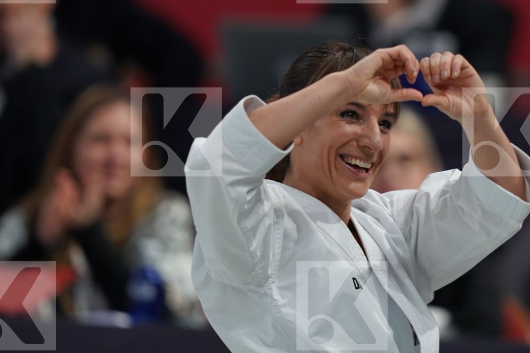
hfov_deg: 3.1
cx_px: 342
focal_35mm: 665
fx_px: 9790
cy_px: 132
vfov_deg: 2.1
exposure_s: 1/320
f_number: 2.8
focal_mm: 400
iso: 640
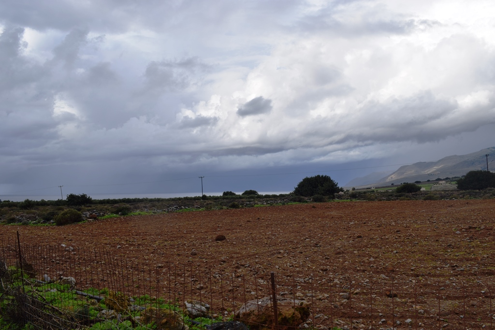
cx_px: 248
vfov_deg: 36.9
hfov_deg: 53.1
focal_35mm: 36
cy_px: 165
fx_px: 495
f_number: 11
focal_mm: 24
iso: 100
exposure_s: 1/200
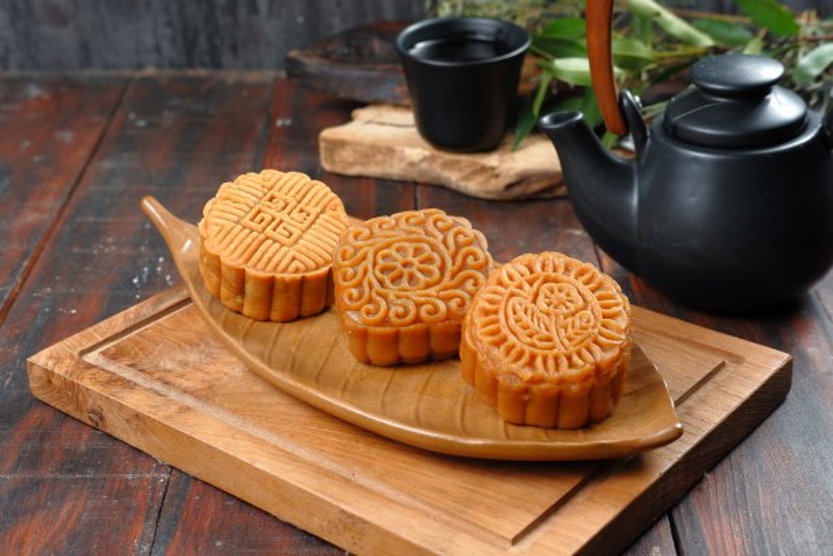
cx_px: 416
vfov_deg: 25.5
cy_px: 278
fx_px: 1226
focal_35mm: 53
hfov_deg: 37.5
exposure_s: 1/125
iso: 100
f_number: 6.4
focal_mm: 35
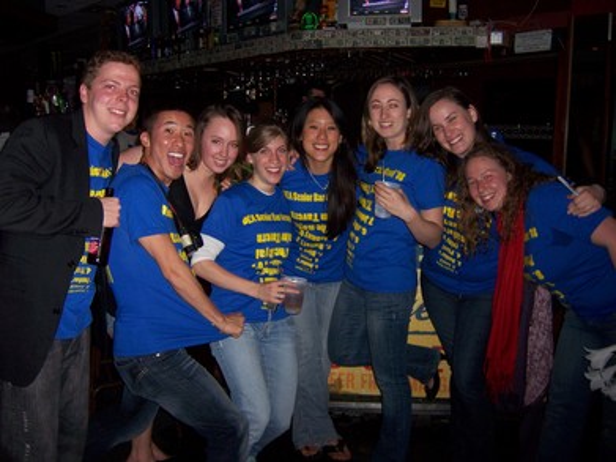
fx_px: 640
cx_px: 308
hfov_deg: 51.4
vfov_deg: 39.6
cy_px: 231
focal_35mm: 36
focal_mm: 6.2
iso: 125
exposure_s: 1/60
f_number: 2.8
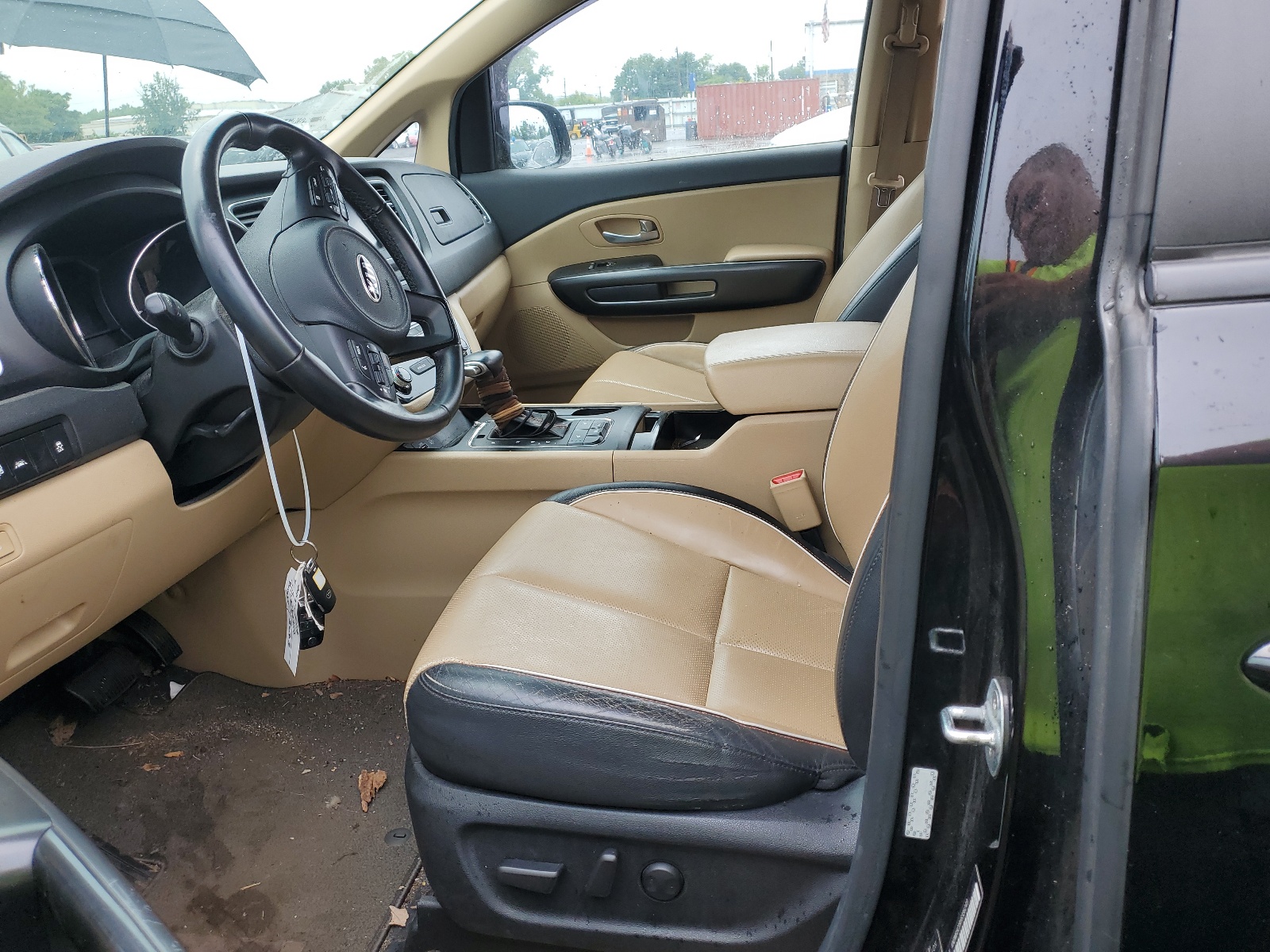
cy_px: 476
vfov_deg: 53.1
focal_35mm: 26
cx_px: 635
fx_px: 954
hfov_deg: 67.3
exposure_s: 1/400
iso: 50
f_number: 1.5
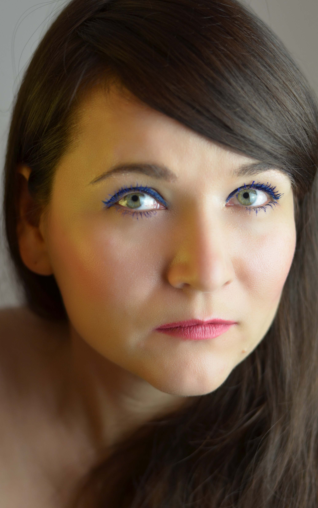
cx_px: 155
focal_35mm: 78
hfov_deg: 16.7
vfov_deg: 26.5
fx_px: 1082
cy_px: 250
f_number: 2.8
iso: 400
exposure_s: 1/200
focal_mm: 50
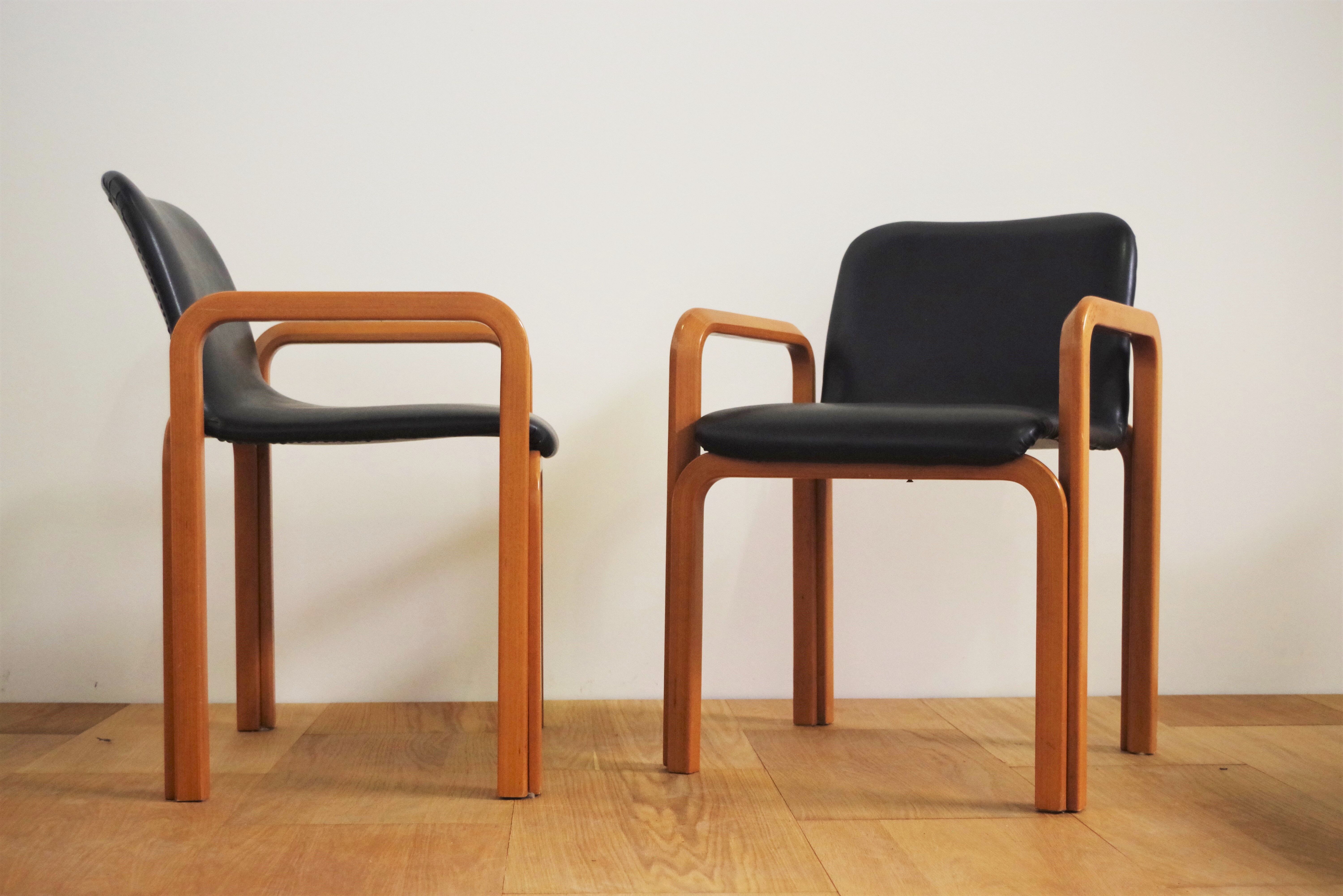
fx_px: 1716
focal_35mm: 46
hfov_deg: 42.7
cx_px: 672
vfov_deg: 29.2
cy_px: 448
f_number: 4
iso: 1600
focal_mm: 30.63
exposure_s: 1/60
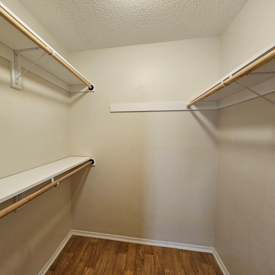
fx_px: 144
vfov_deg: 87.4
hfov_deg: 86.9
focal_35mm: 16
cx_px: 118
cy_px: 138
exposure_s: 1/60
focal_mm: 2.2
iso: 250
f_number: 2.2
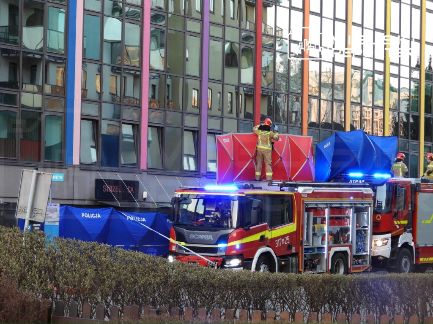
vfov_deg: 12.9
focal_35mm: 115
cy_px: 162
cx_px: 216
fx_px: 1438
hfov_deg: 17.1
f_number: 4
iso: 220
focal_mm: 20.7
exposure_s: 1/60
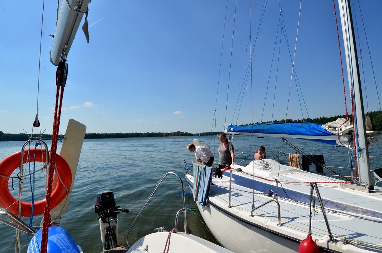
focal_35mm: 18
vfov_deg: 67.1
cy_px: 126
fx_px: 191
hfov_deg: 90.1
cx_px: 191
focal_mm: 12
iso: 400
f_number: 14
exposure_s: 1/500
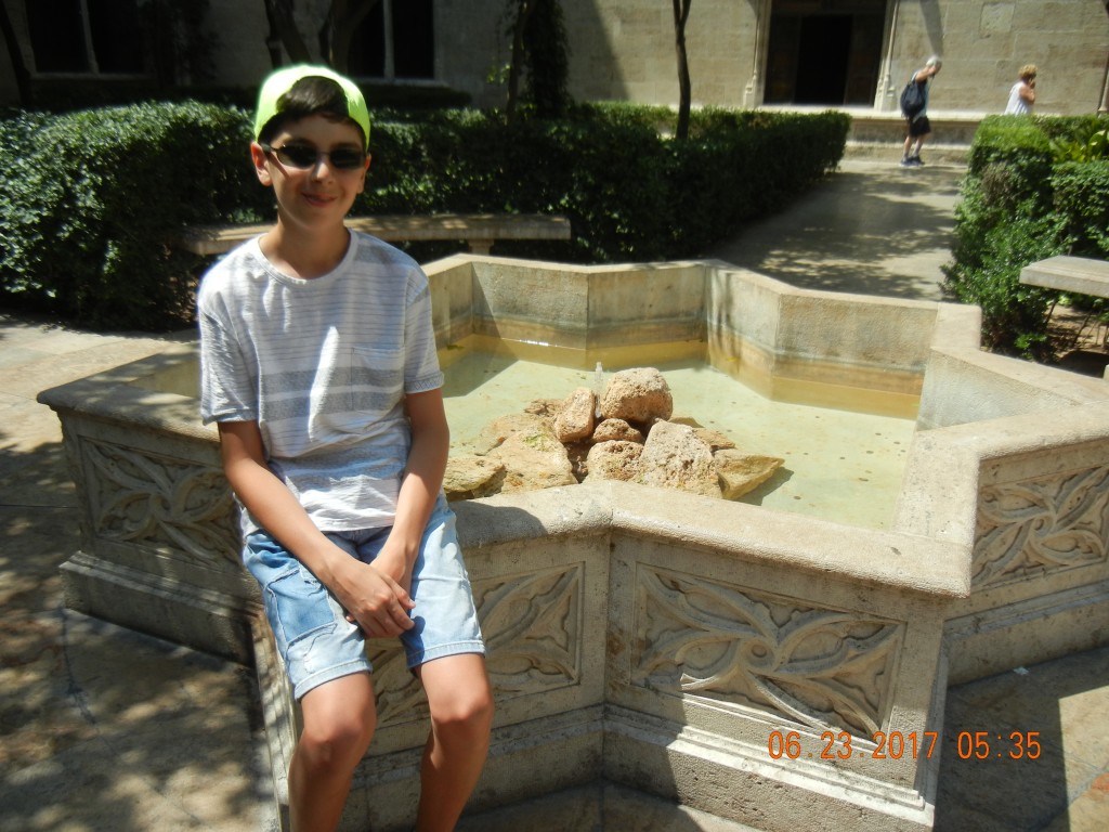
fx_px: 961
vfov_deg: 46.8
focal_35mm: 30
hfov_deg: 60.0
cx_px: 554
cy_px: 416
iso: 160
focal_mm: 5.4
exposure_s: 1/310
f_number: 7
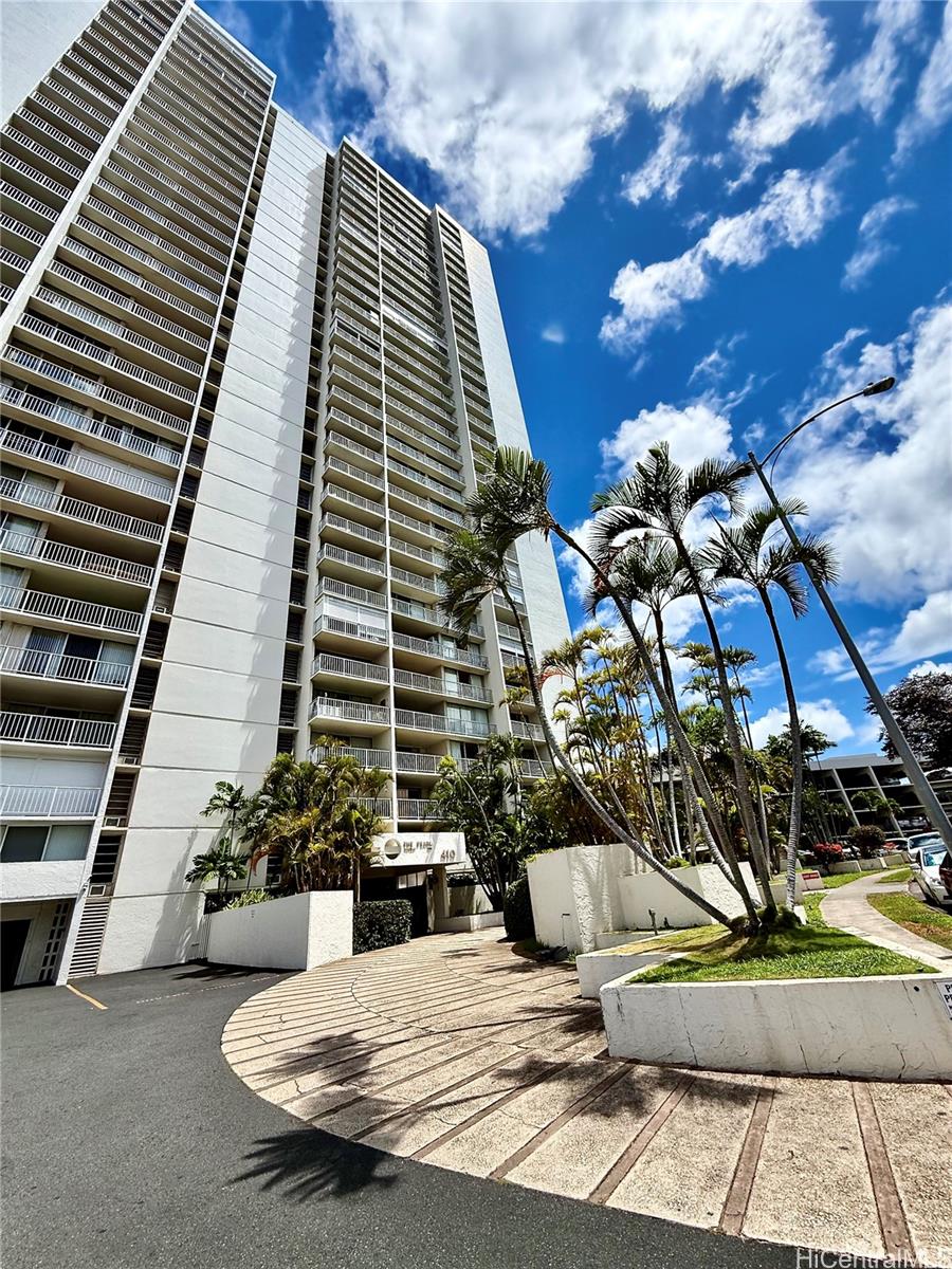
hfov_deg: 85.7
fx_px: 513
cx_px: 476
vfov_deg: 102.1
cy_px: 634
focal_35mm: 14
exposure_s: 1/2976
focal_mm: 2.22
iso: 64
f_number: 2.2
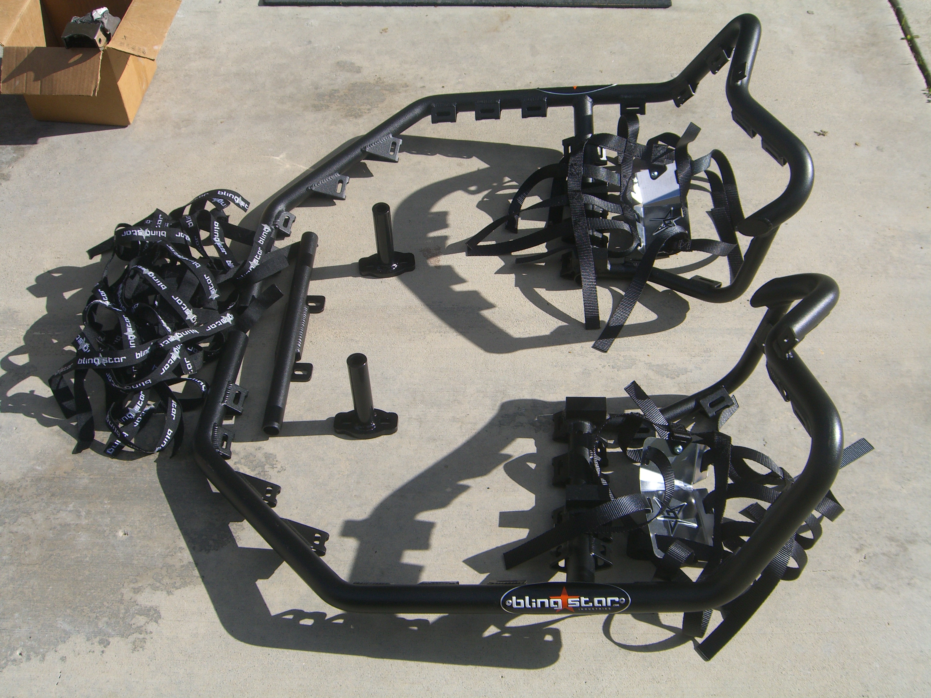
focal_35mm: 38
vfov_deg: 37.7
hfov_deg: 49.0
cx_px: 466
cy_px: 349
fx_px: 1022
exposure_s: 1/160
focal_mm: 7.9
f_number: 8
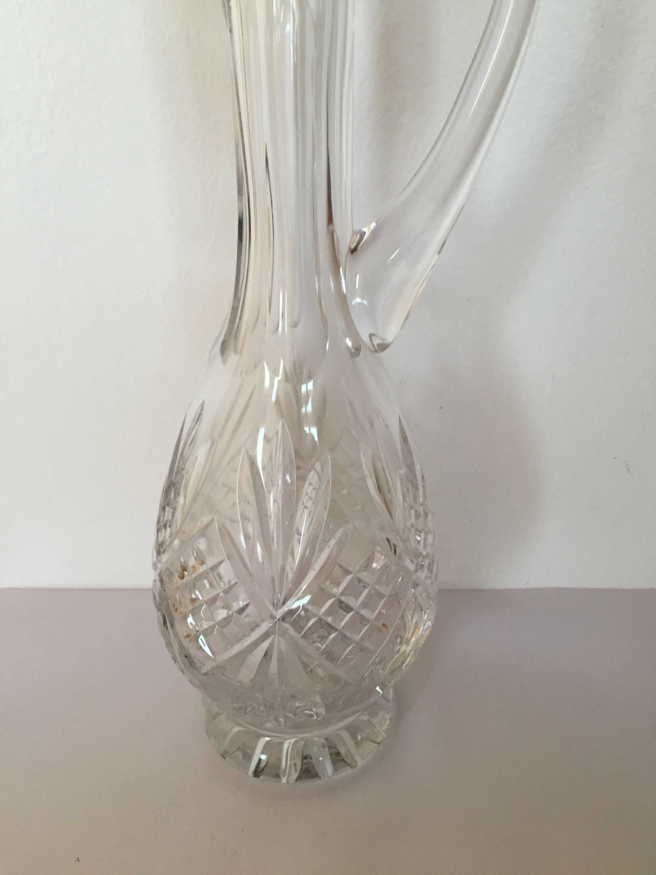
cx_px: 328
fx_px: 733
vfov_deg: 61.7
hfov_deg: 48.2
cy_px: 438
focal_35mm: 29
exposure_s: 1/30
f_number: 2.2
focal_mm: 4.15
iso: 80
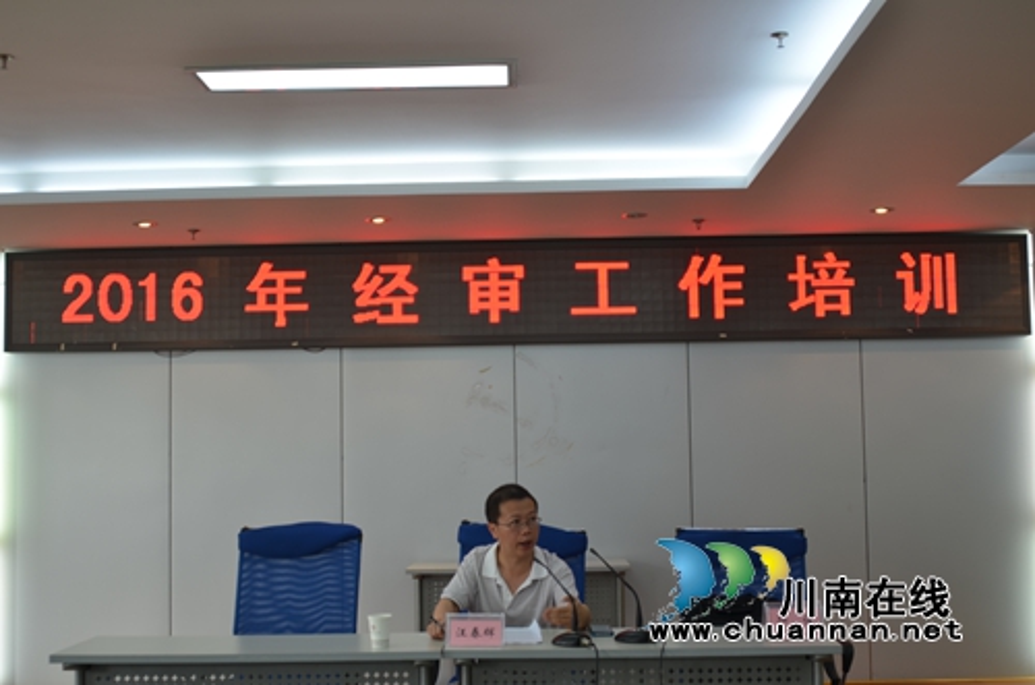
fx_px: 1205
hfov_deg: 46.5
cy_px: 342
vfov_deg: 31.7
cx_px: 518
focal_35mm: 42
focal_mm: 28
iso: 100
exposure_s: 1/20
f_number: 3.5
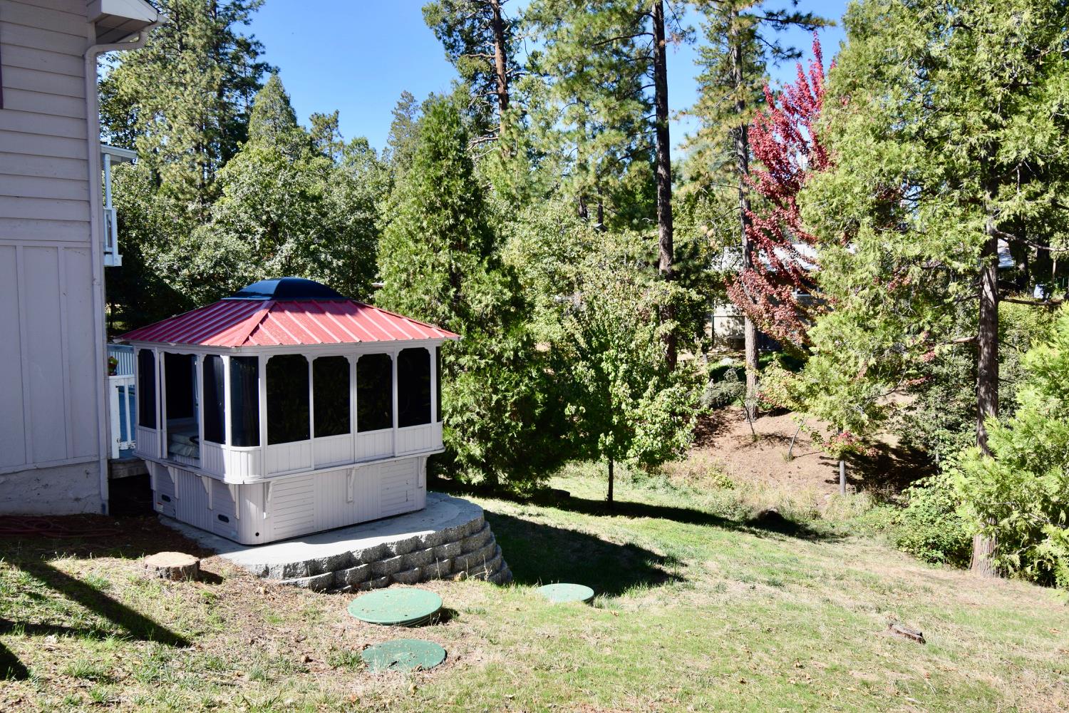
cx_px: 534
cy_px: 356
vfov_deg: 43.6
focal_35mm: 30
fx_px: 891
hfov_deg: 61.9
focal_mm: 20
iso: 200
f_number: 8
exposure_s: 1/320
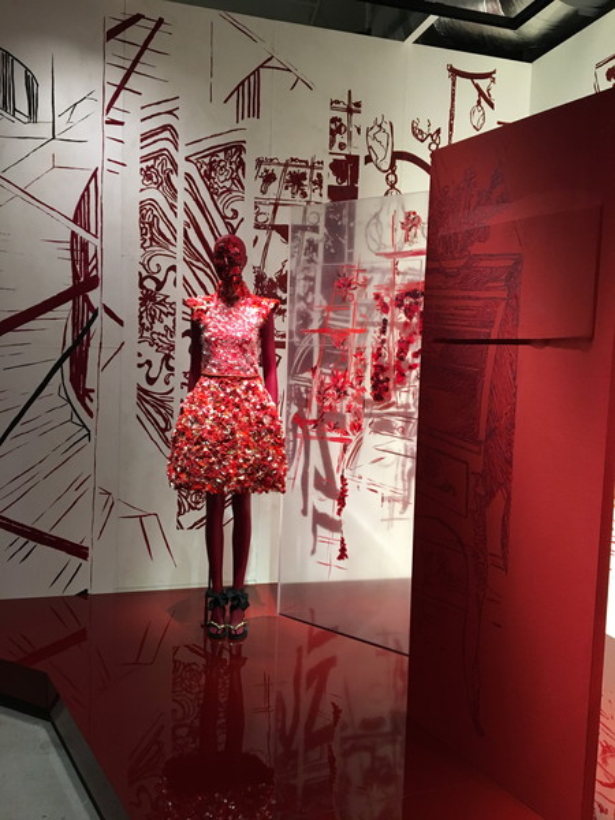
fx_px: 687
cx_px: 308
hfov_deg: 48.2
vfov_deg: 61.7
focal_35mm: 29
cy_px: 410
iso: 200
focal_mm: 4.15
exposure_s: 1/24
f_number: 2.2
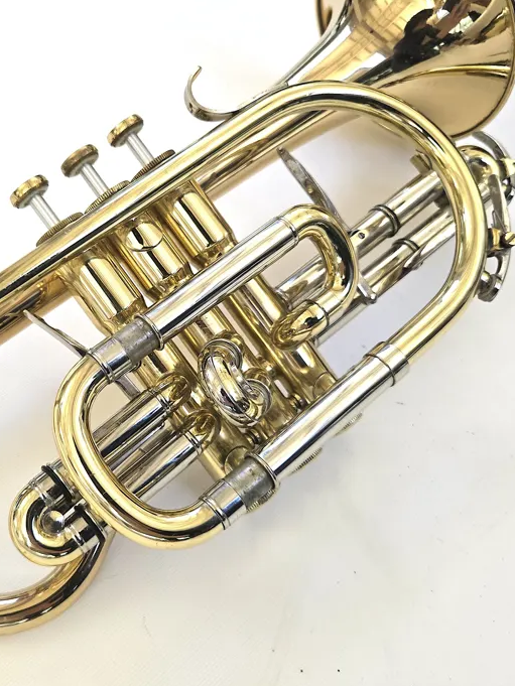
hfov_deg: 39.0
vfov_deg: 51.3
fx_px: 714
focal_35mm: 36
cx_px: 152
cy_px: 350
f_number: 1.8
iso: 200
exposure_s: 1/100
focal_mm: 5.4
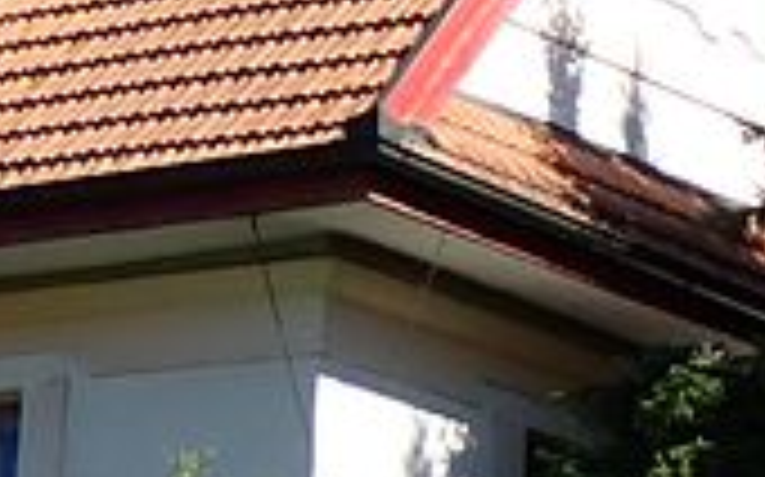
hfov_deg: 7.1
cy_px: 243
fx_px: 6105
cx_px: -108
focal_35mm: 293
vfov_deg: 4.5
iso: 100
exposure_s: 1/640
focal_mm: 8.4
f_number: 4.5
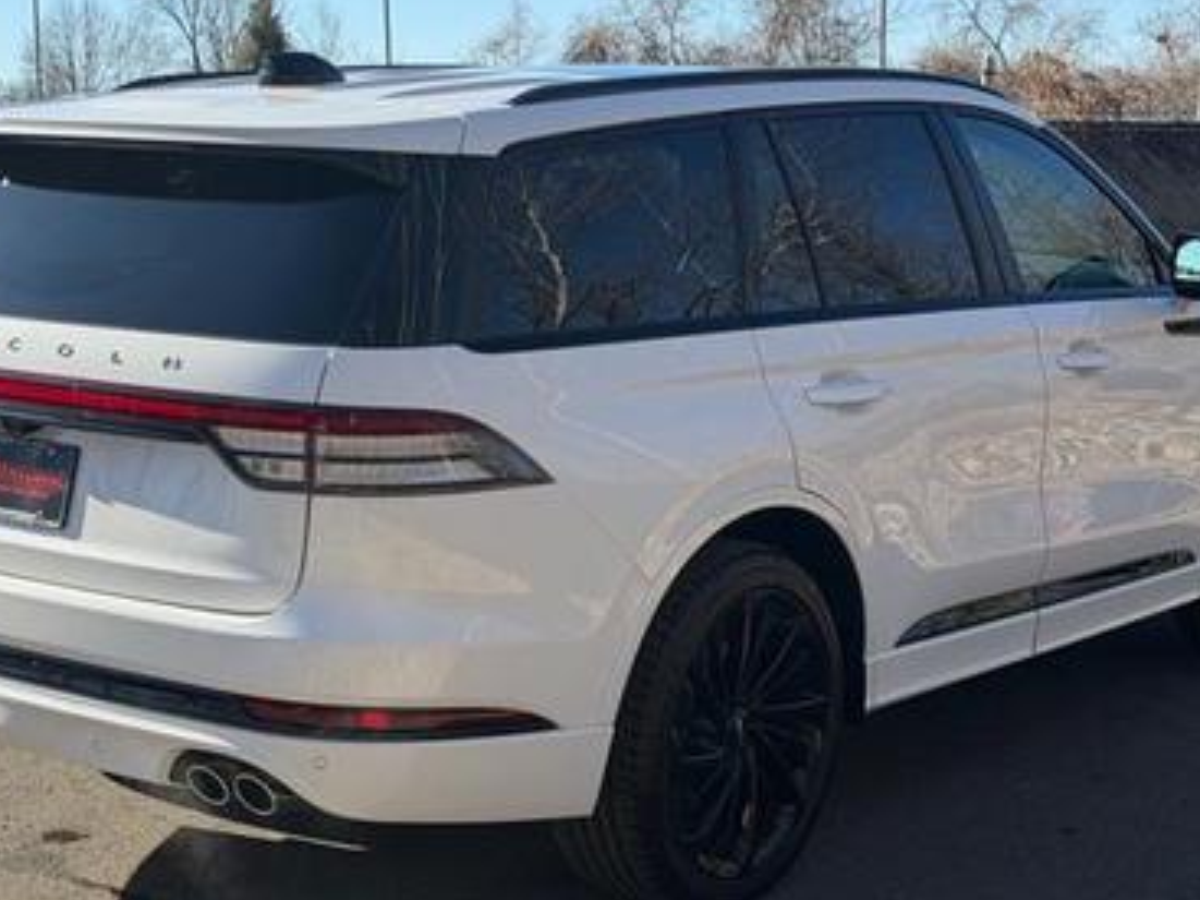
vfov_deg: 22.2
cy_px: 422
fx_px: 2287
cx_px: 572
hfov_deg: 29.4
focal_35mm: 66
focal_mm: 6.76
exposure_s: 1/3226
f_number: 1.78
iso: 80
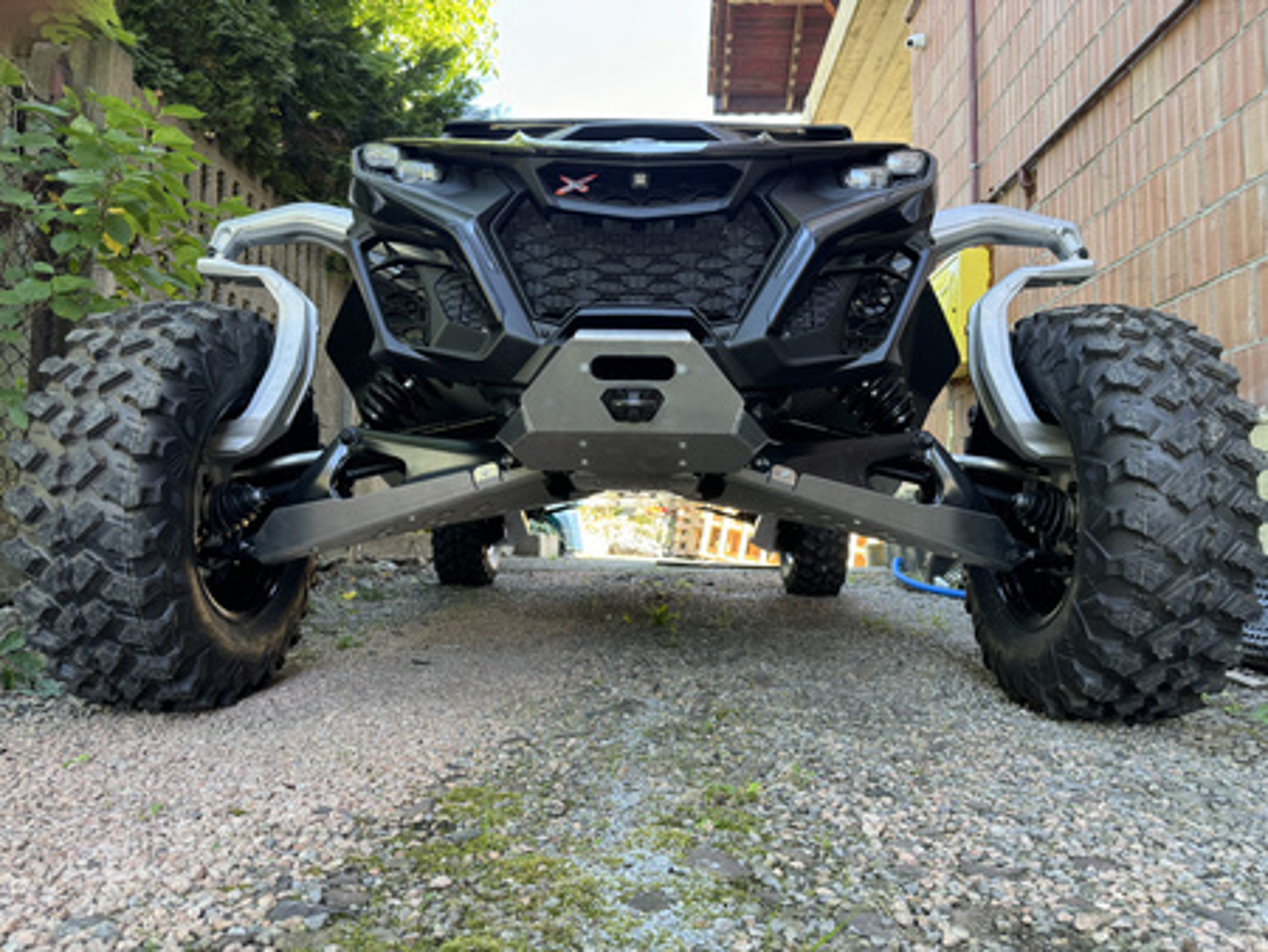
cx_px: 634
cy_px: 476
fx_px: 880
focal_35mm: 24
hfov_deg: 71.6
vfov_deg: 56.9
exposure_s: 1/121
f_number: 1.78
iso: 125
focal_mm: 6.76
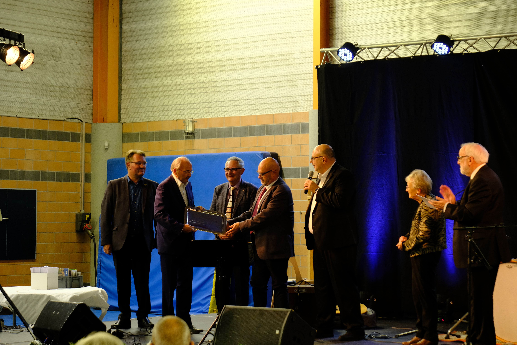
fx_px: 1192
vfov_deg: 16.5
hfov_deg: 24.5
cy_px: 172
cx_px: 258
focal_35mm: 83
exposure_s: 1/56
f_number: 5
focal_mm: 55.6
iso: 800
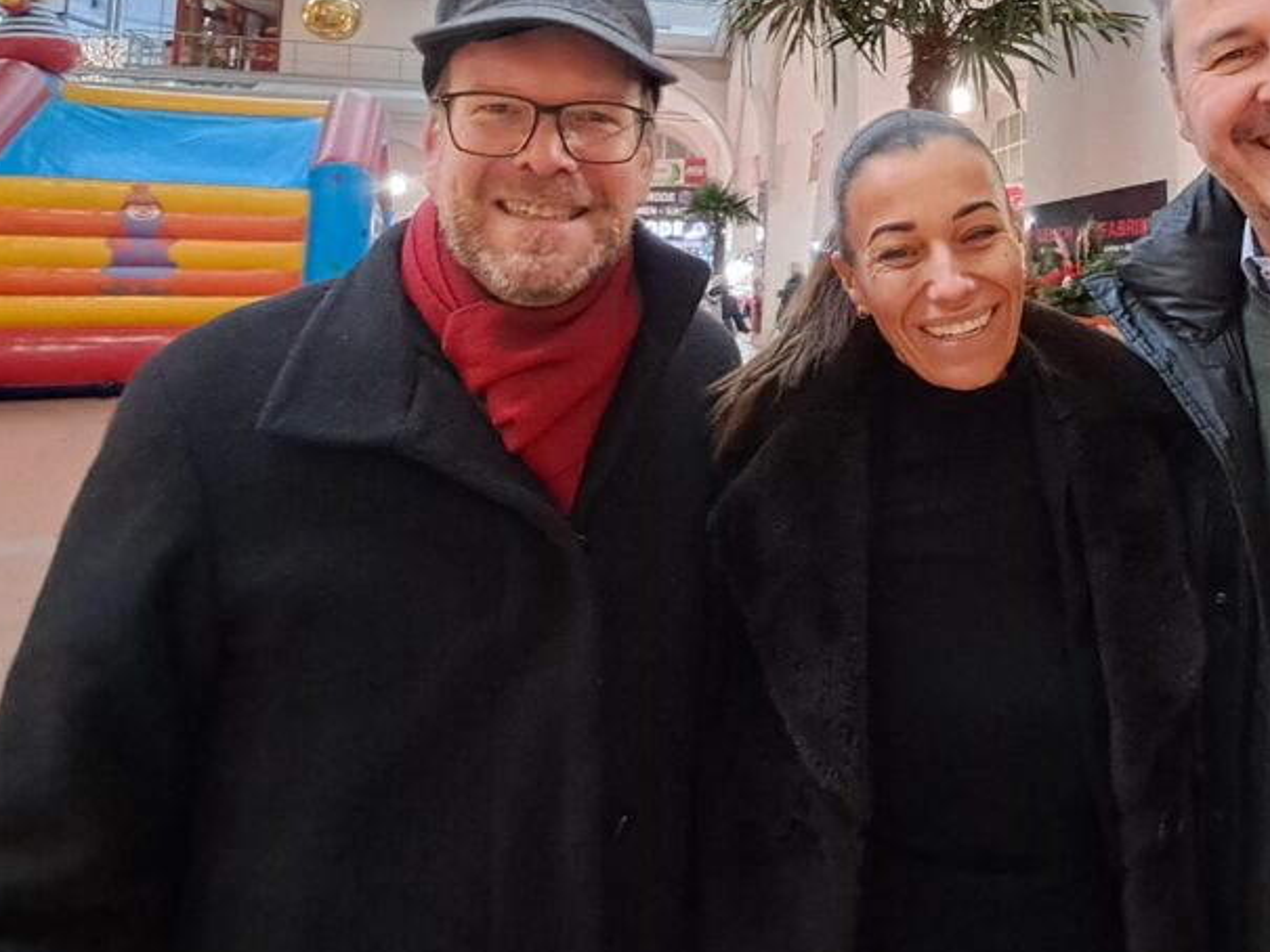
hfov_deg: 73.4
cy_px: 178
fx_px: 807
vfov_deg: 56.3
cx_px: 873
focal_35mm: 22
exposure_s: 1/24
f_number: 2.2
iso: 400
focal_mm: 1.42
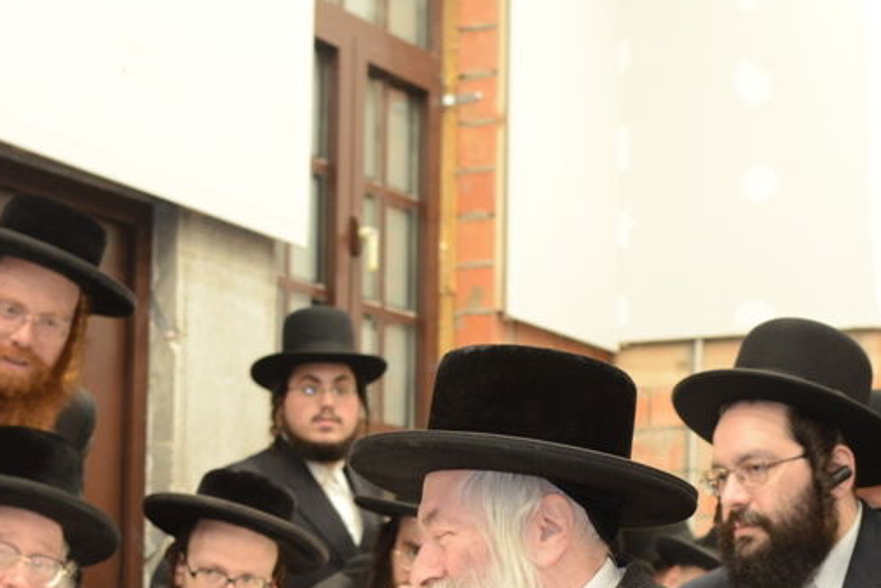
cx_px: 300
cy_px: 505
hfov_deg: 28.3
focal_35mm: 71
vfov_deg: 18.9
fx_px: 1738
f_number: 4
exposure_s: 1/125
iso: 1600
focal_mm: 35
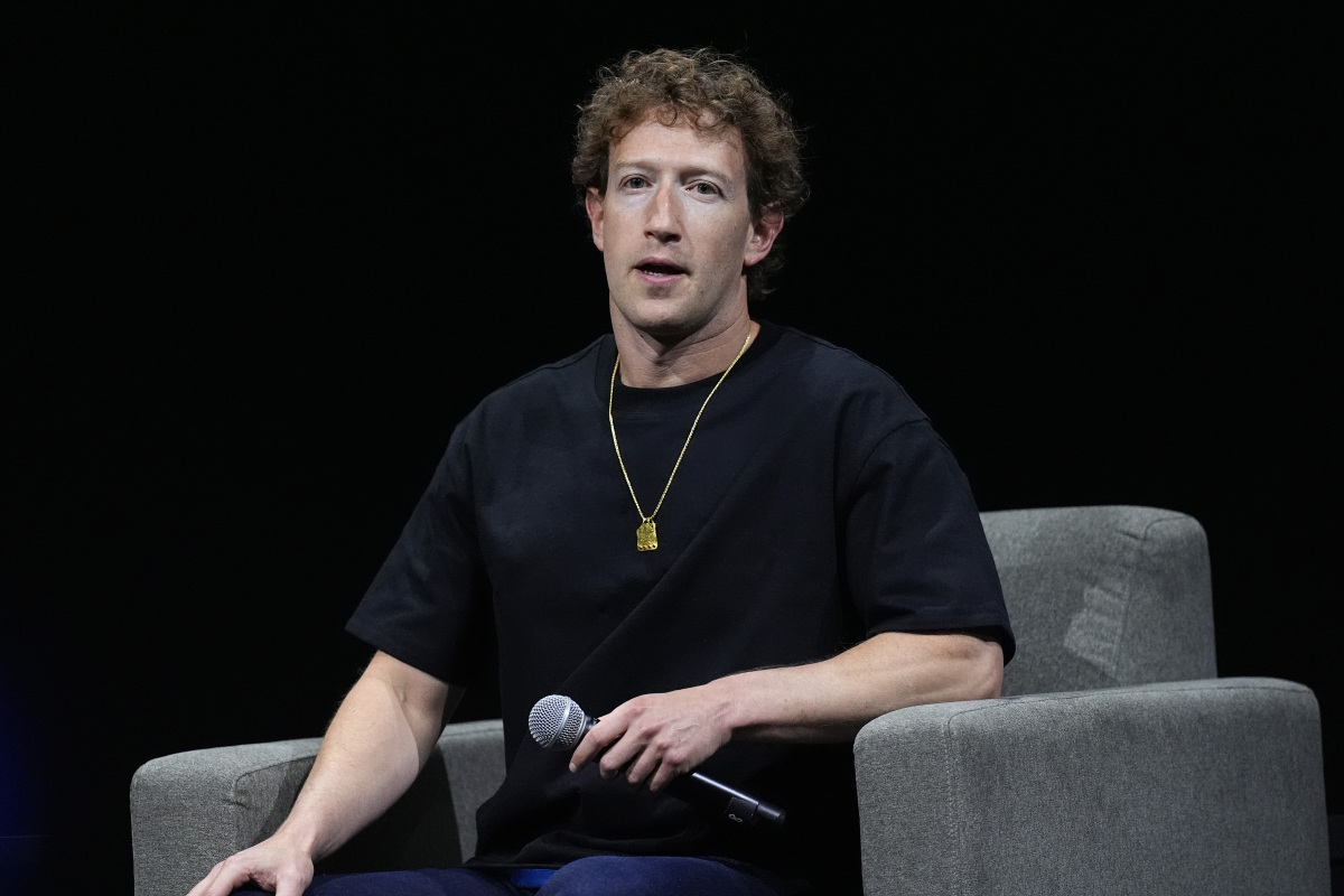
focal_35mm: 600
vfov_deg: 2.3
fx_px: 22398
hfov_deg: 3.4
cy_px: 448
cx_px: 672
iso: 6400
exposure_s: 1/250
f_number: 4
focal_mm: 600
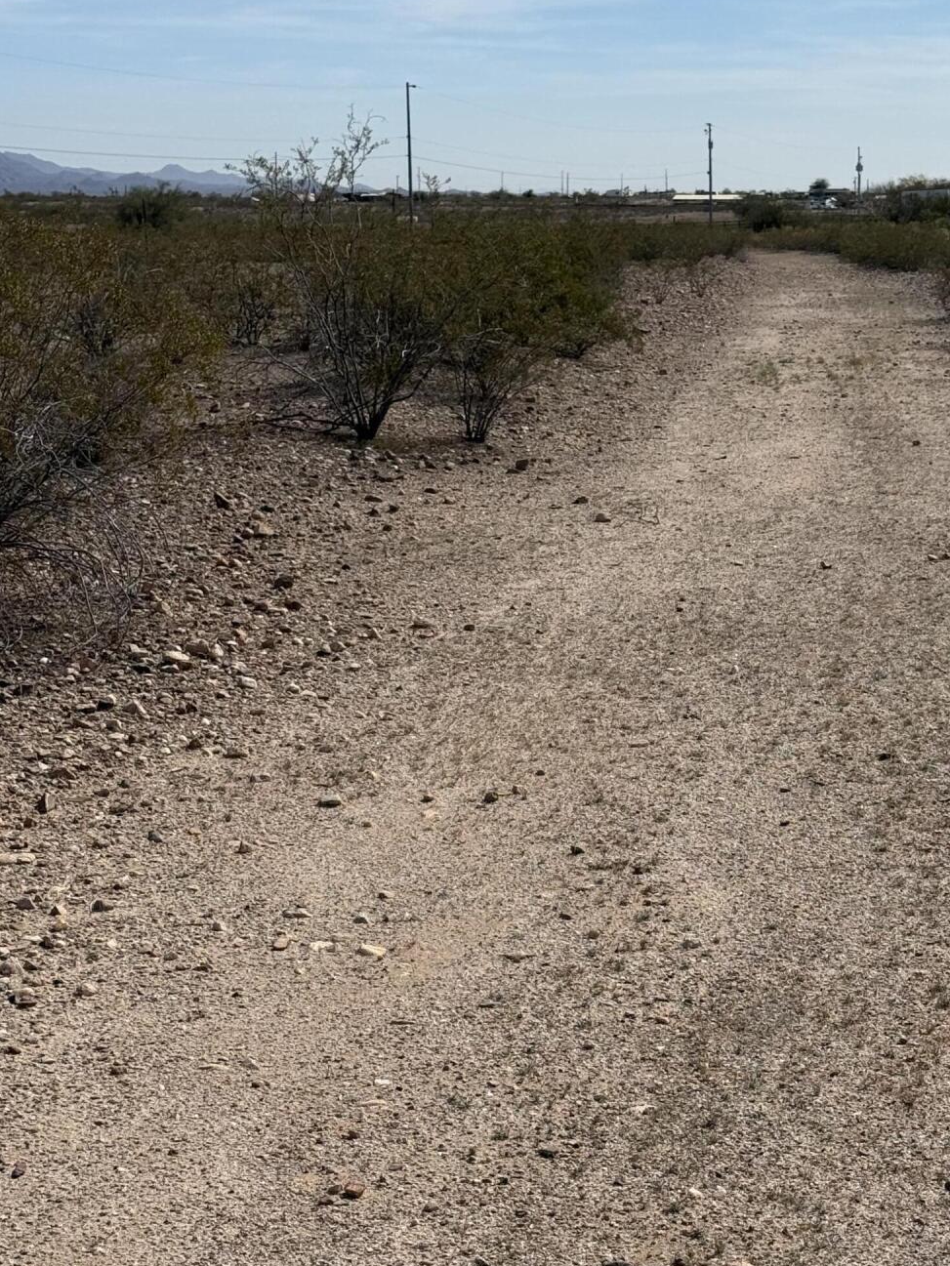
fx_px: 2707
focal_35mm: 74
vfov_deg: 26.3
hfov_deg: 19.8
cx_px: 683
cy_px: 623
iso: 64
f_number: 1.78
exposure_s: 1/9901
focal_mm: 6.76
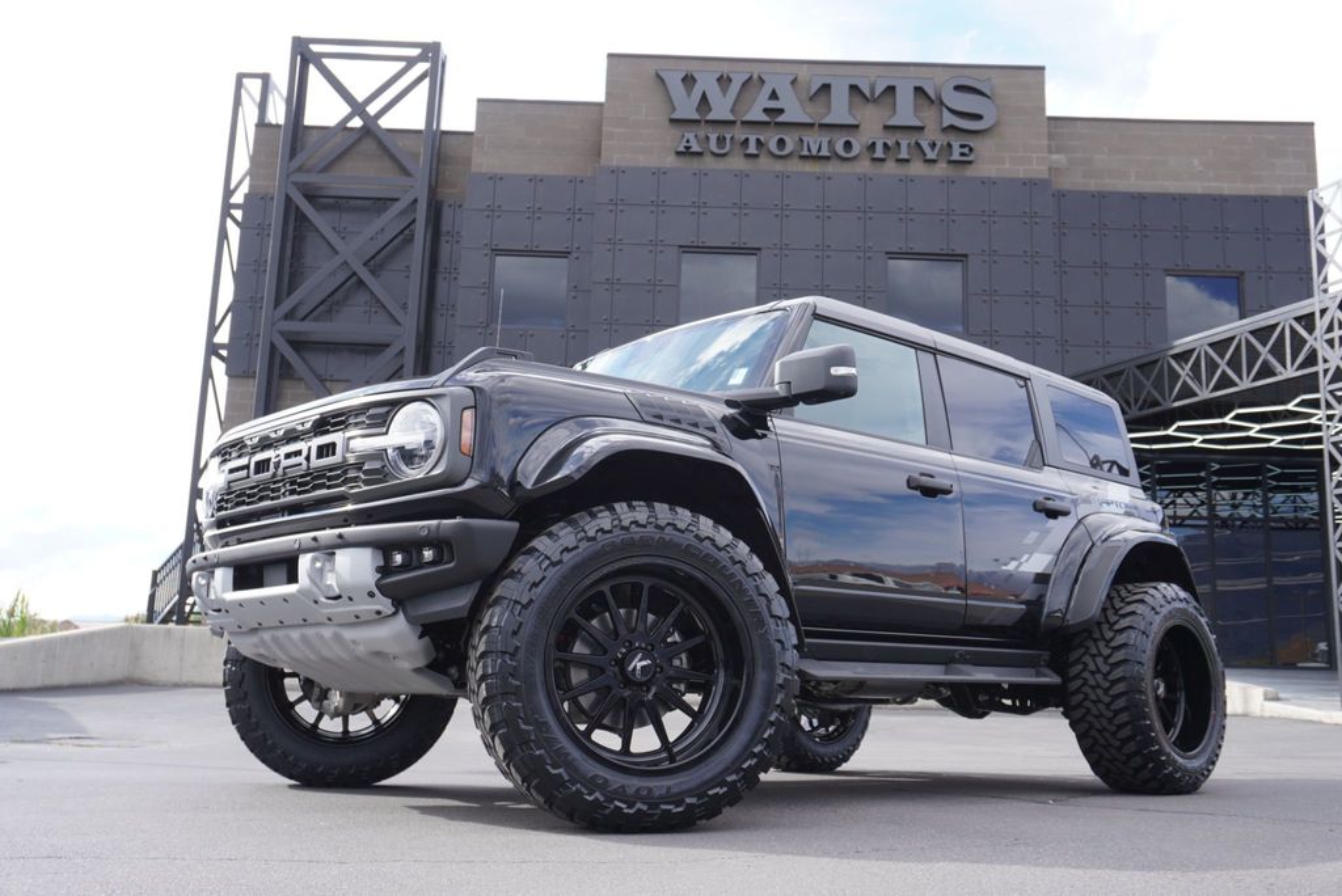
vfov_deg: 40.0
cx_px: 671
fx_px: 1231
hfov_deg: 57.2
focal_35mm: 33
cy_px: 448
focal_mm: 22
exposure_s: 1/125
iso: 100
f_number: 5.6
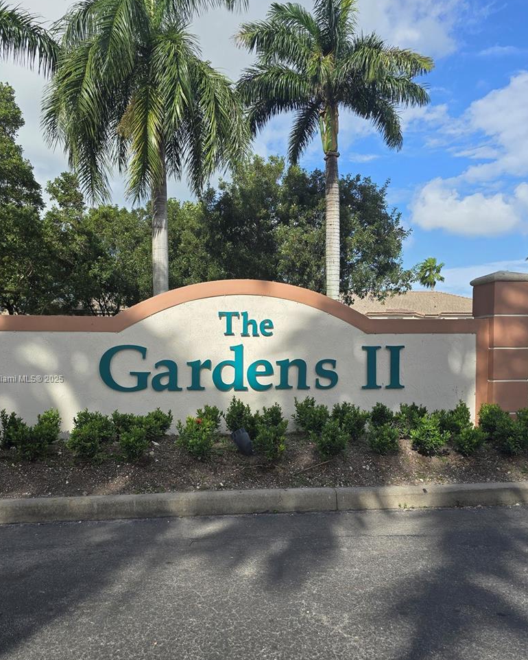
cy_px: 379
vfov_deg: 61.9
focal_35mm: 28
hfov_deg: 51.5
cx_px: 246
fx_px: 547
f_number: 1.7
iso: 12
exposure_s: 1/533
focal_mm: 6.3
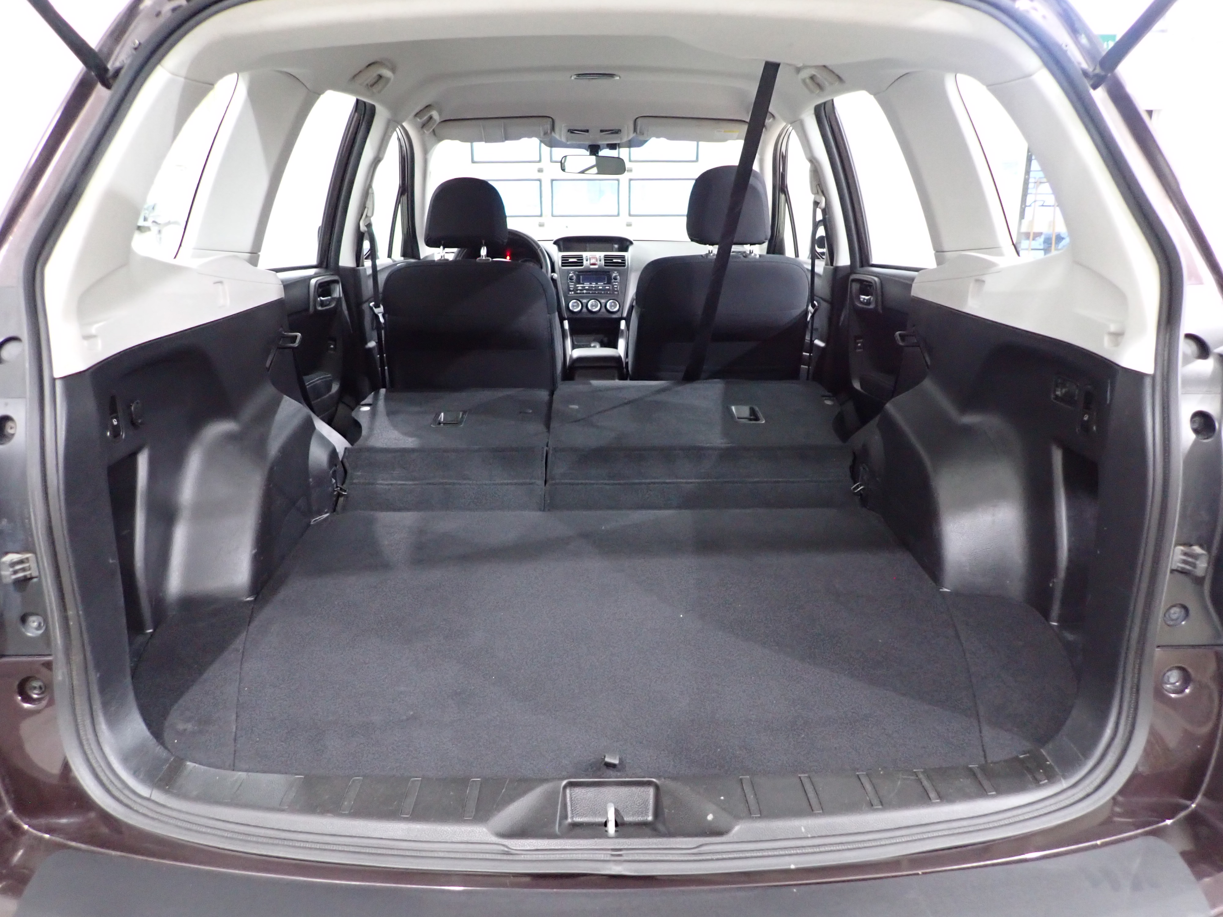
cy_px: 458
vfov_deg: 54.9
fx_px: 883
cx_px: 612
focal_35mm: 25
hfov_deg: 69.4
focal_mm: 4.5
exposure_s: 1/30
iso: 800
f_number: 2
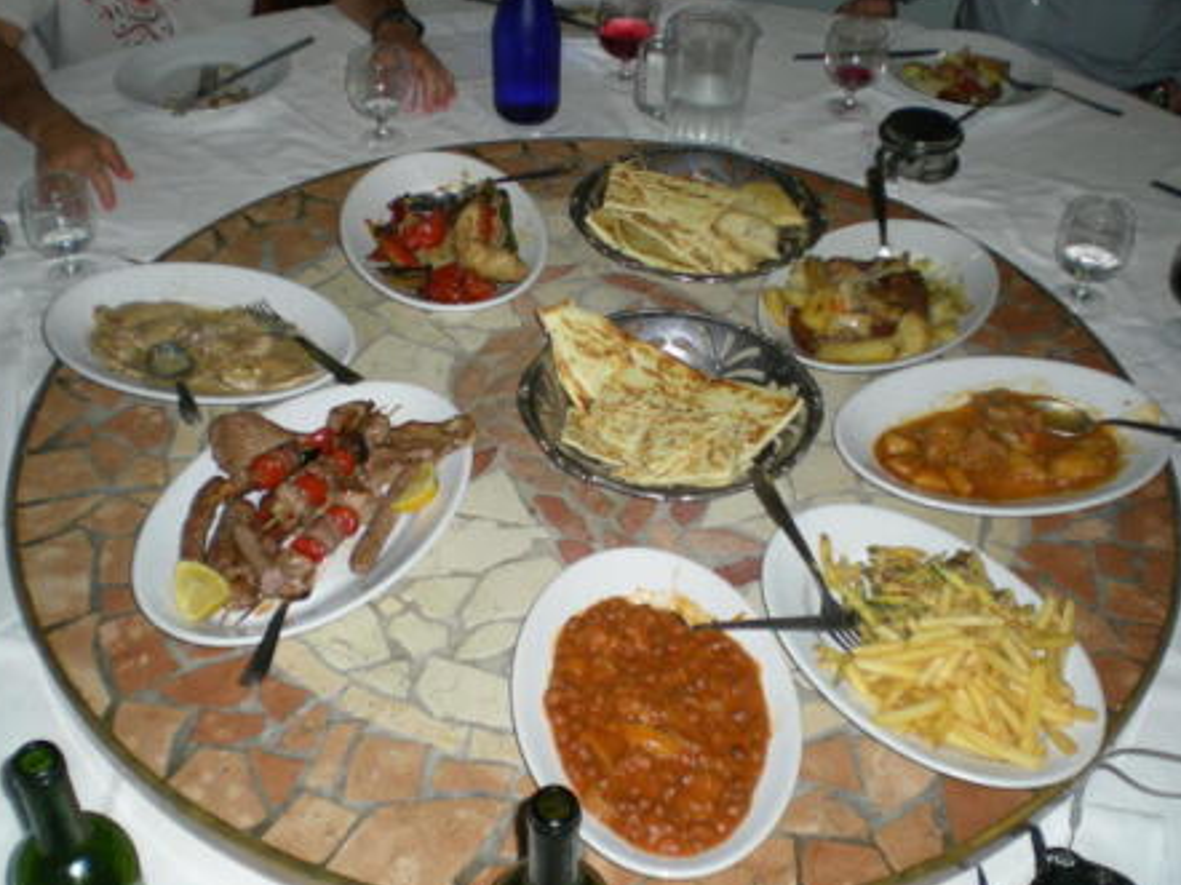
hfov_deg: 43.8
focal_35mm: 43
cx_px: 545
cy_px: 421
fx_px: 1466
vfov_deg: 33.6
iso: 59
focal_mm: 6.3
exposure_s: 1/60
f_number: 3.1
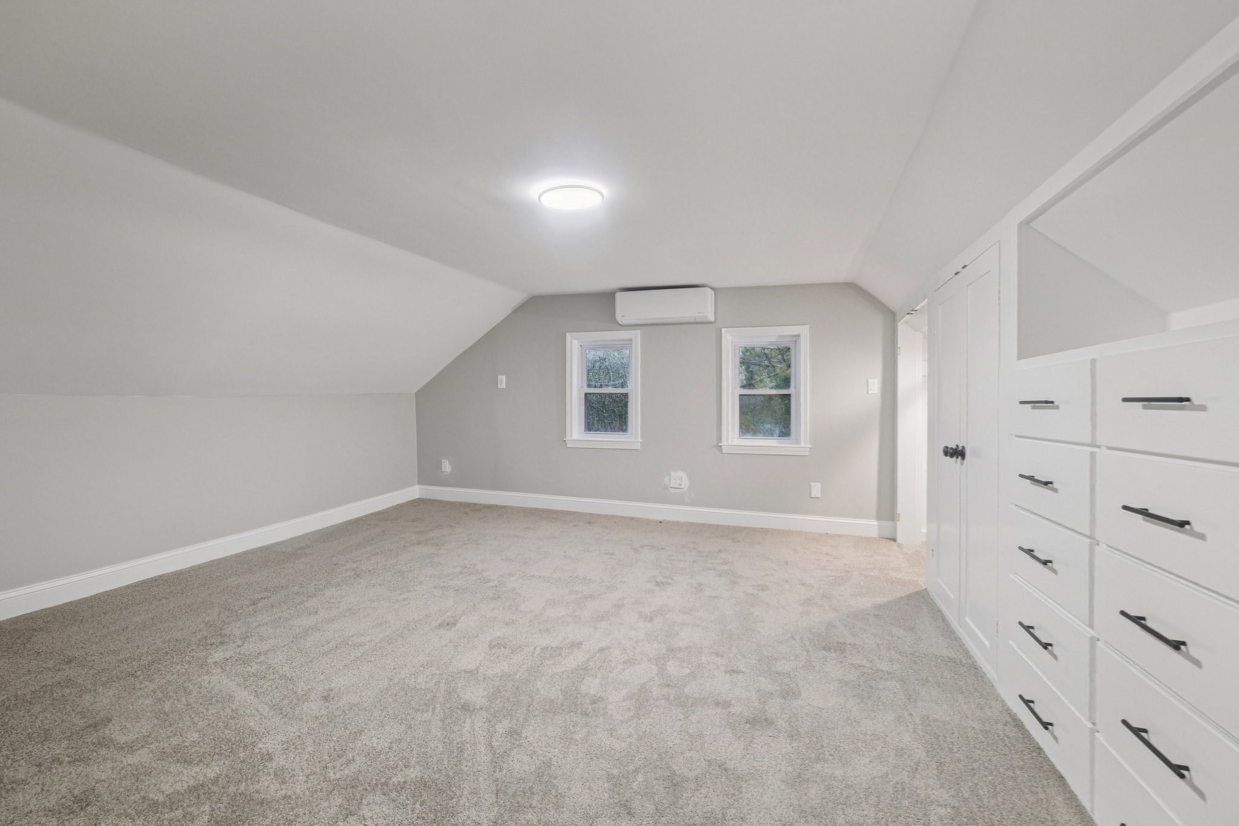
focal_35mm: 15
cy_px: 413
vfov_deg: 77.3
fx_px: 516
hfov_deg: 100.4
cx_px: 620
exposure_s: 1/7
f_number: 5.6
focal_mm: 10
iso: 400
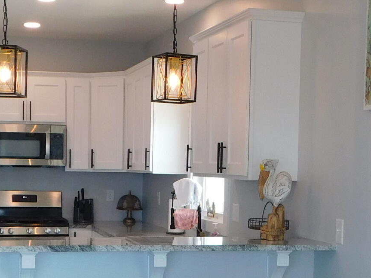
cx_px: 169
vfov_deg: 18.2
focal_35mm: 80
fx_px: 857
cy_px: 246
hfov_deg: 24.4
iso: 125
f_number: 3
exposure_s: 1/80
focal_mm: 4
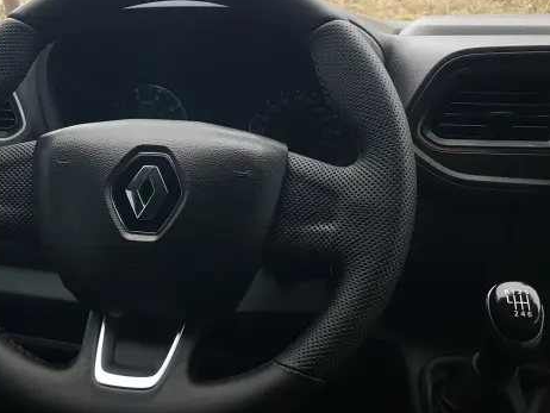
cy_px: 224
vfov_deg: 39.7
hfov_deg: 50.9
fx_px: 572
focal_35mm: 36
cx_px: 214
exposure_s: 1/60
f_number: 1.7
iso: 100
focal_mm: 4.2
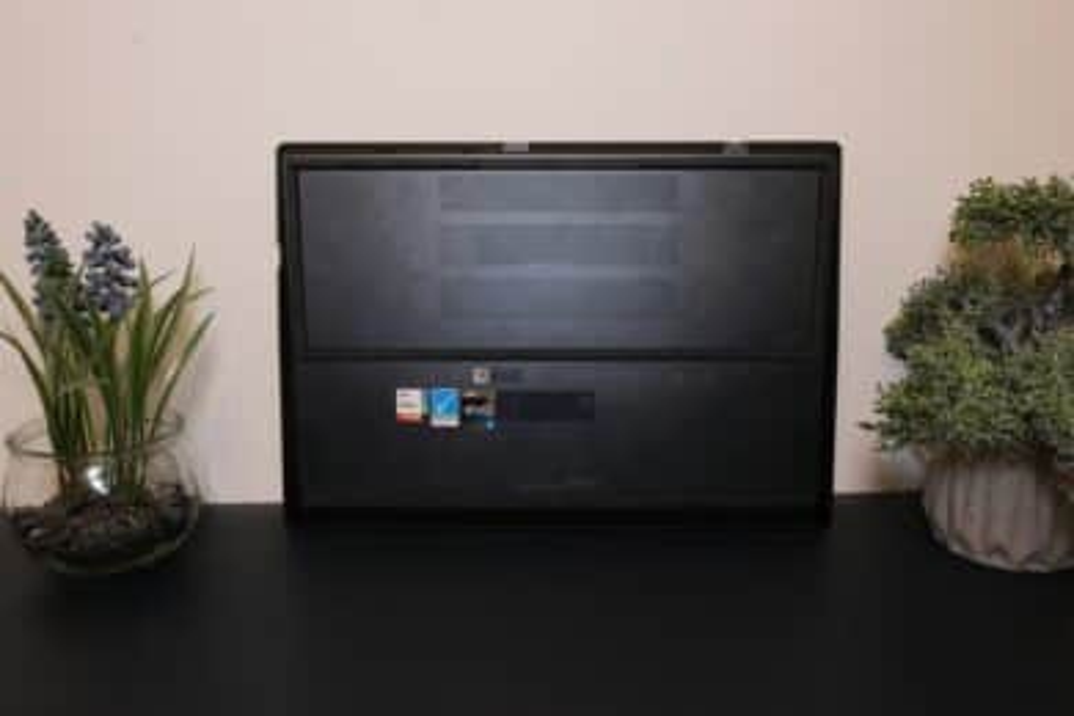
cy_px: 358
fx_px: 895
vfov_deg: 43.6
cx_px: 537
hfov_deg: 61.9
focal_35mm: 30
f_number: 8
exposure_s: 1/28
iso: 1250
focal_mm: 20
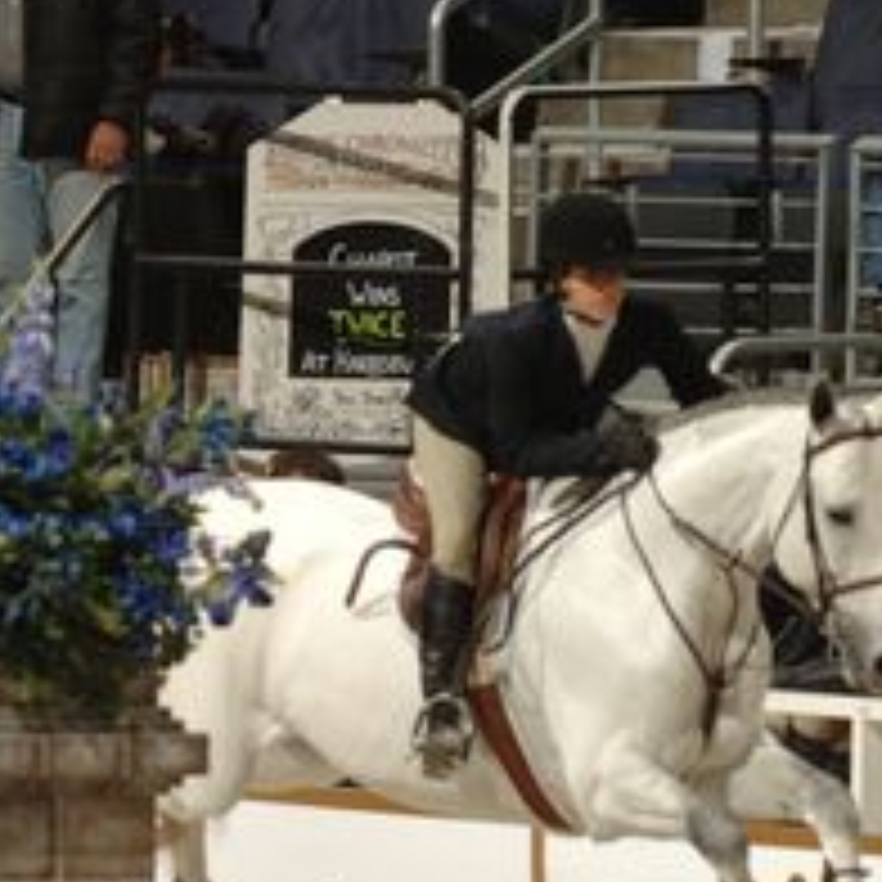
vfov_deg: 2.1
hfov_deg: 2.1
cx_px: 315
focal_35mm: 830
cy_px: 641
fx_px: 23926
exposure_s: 1/250
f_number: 5
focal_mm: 200
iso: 200
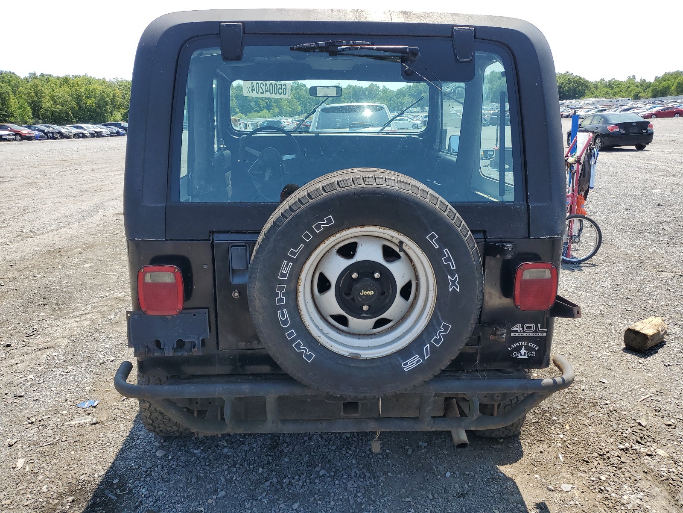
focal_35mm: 26
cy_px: 256
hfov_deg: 67.3
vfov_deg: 53.1
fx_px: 513
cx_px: 342
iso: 50
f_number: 1.5
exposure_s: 1/1429
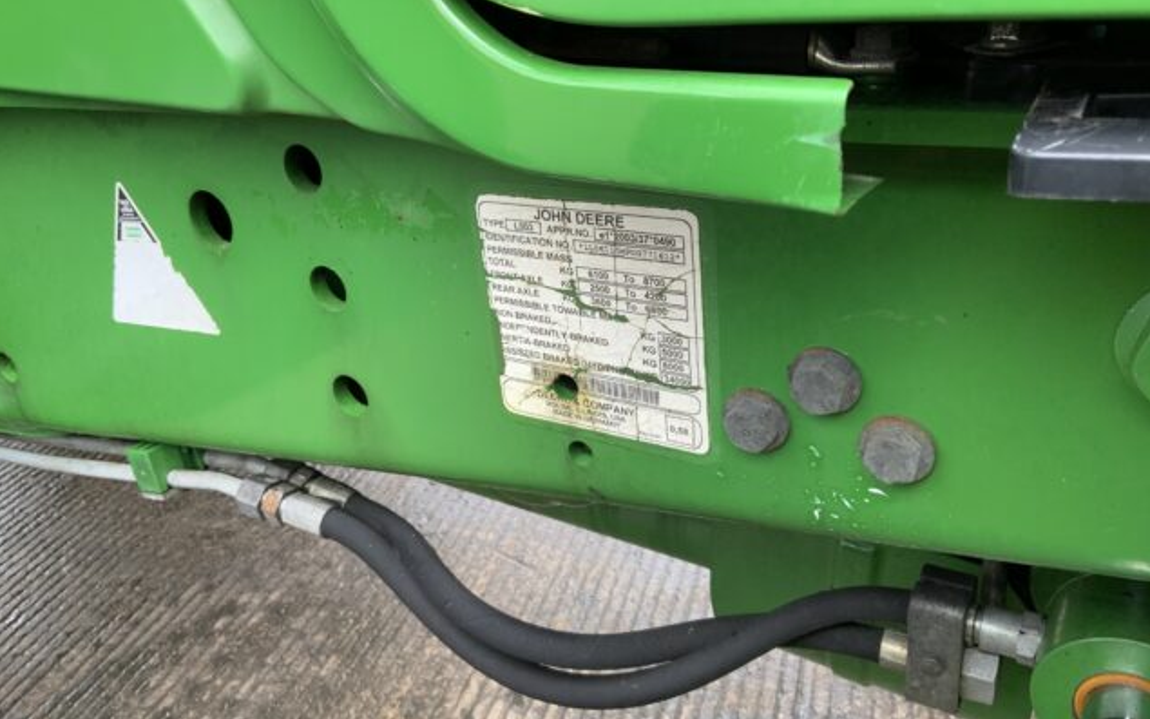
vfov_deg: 40.5
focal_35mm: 31
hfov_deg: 61.2
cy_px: 315
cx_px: 572
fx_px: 972
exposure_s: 1/118
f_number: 1.8
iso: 64
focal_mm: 3
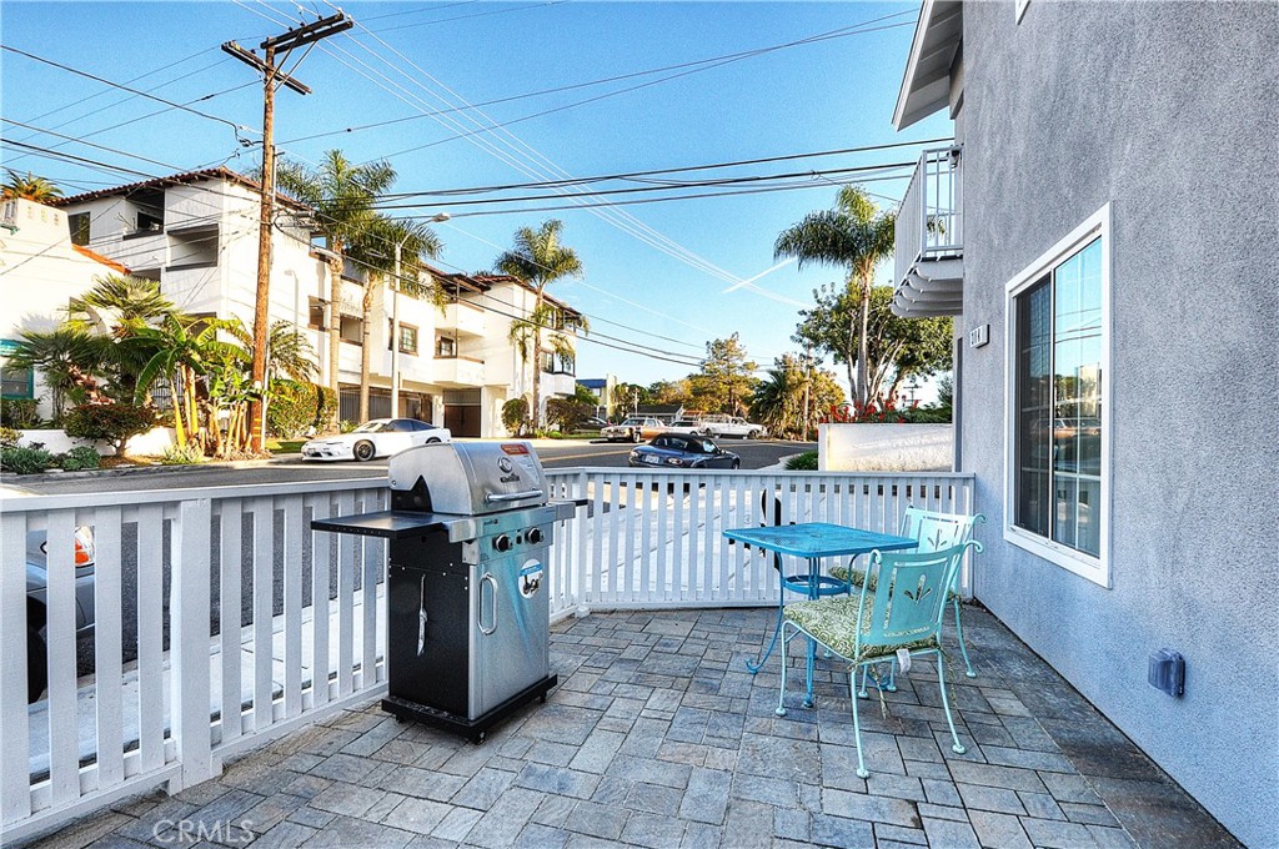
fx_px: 532
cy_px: 424
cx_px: 640
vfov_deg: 77.2
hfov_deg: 100.5
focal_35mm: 15
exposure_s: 1/125
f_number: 13
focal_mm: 10
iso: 400
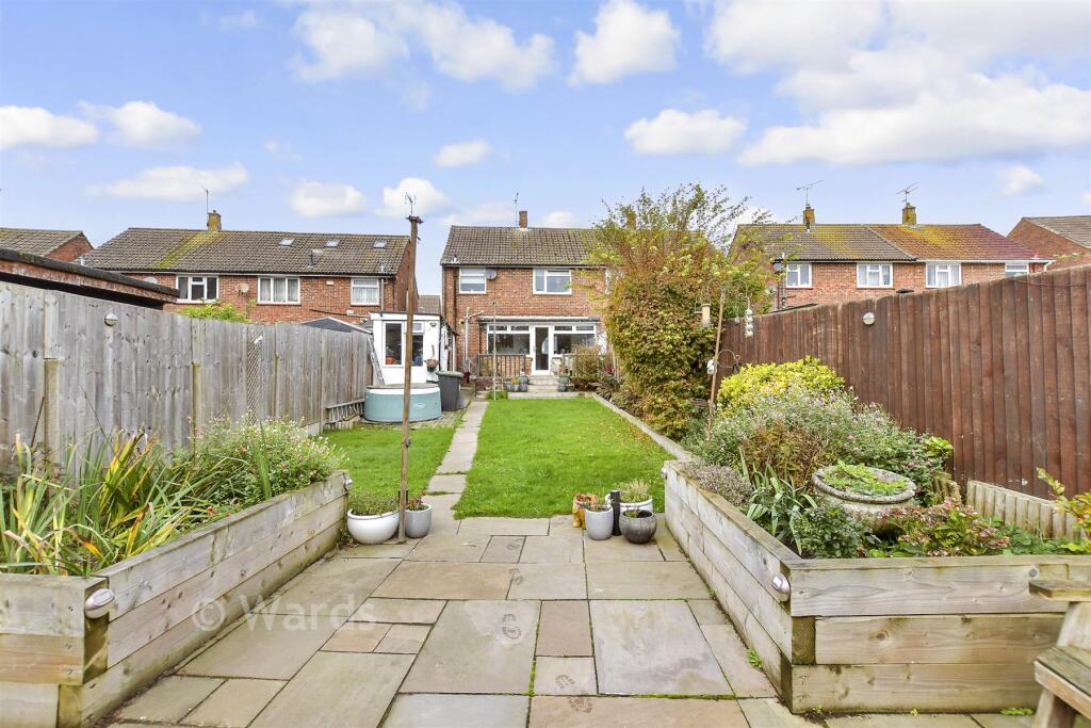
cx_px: 546
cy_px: 364
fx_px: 455
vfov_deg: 77.3
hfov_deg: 100.4
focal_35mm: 15
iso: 200
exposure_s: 1/80
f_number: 8
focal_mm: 10
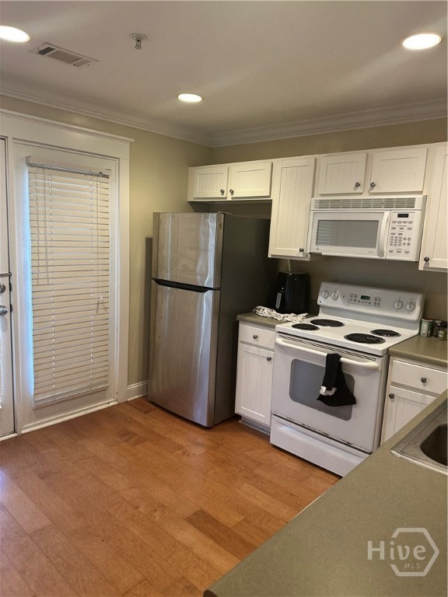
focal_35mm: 24
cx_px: 224
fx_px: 414
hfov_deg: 56.8
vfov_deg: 71.6
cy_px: 298
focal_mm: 6.86
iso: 160
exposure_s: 1/60
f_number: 1.78
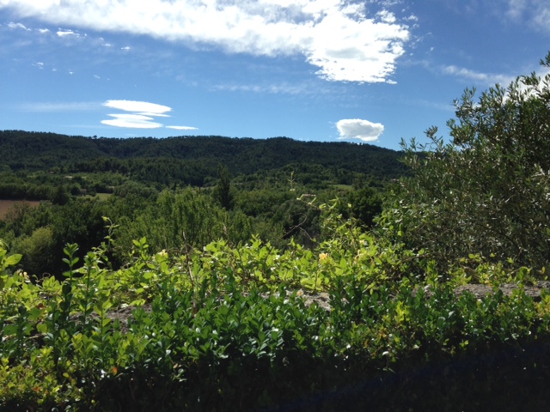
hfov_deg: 55.4
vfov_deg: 42.9
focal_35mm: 33
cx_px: 275
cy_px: 206
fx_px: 524
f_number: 2.4
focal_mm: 4.12
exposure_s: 1/1869
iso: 50
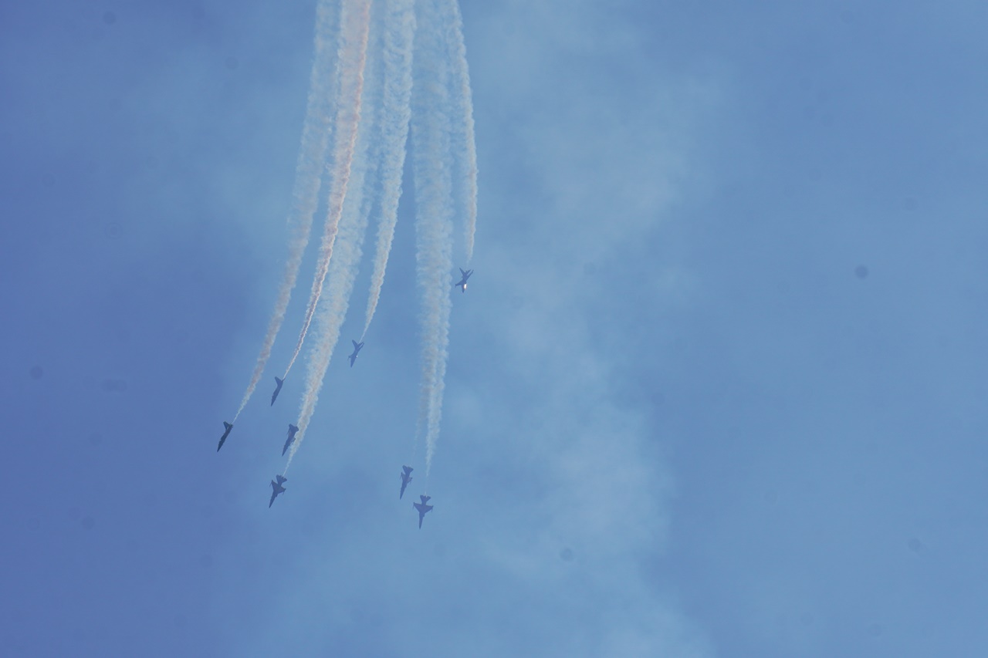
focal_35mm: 315
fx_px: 8643
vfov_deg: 4.4
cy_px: 329
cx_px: 494
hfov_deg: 6.5
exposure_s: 1/800
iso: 100
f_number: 11
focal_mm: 210
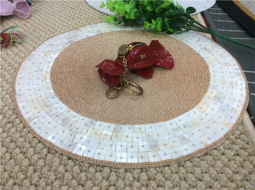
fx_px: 235
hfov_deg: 56.9
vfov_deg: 44.1
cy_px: 95
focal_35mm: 32
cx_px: 128
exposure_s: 1/25
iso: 80
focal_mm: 3.3
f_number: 2.4
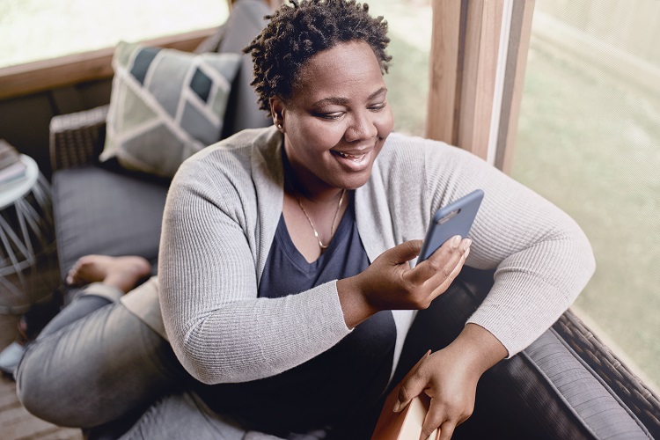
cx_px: 330
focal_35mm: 35
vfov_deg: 37.9
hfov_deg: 54.4
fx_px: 642
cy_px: 220
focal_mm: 35
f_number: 1.6
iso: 200
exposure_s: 1/200
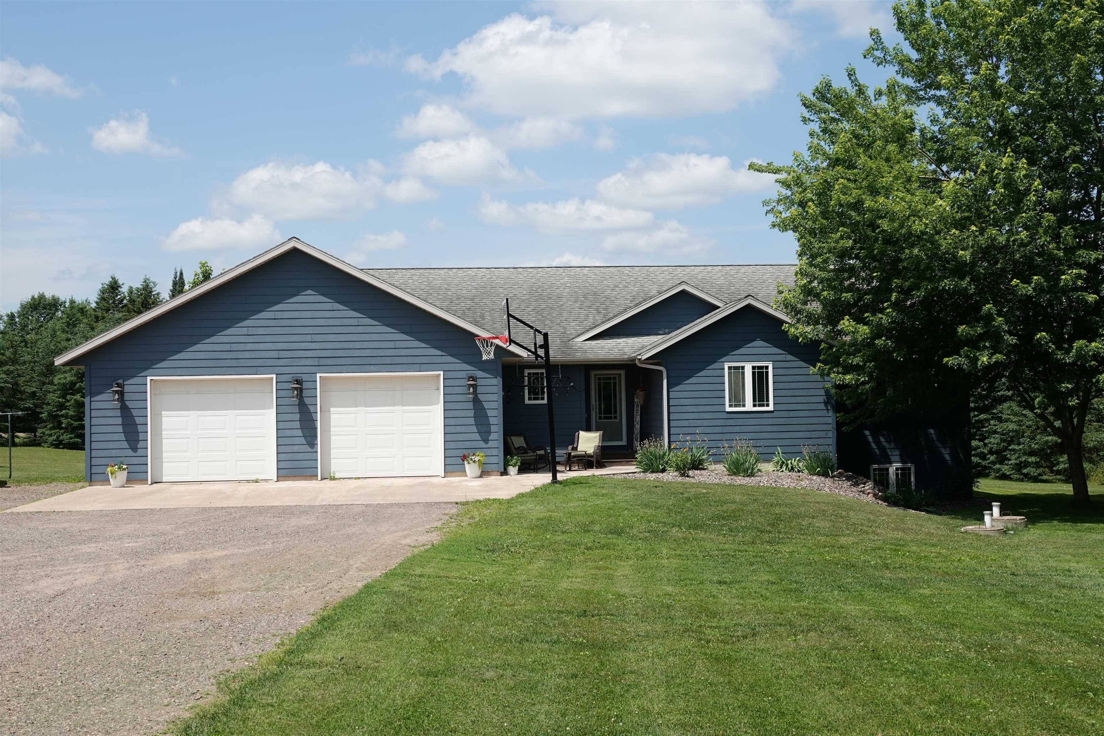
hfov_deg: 44.5
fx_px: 1349
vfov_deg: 30.5
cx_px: 552
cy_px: 368
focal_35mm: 44
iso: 100
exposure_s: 1/800
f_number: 4
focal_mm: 16.31
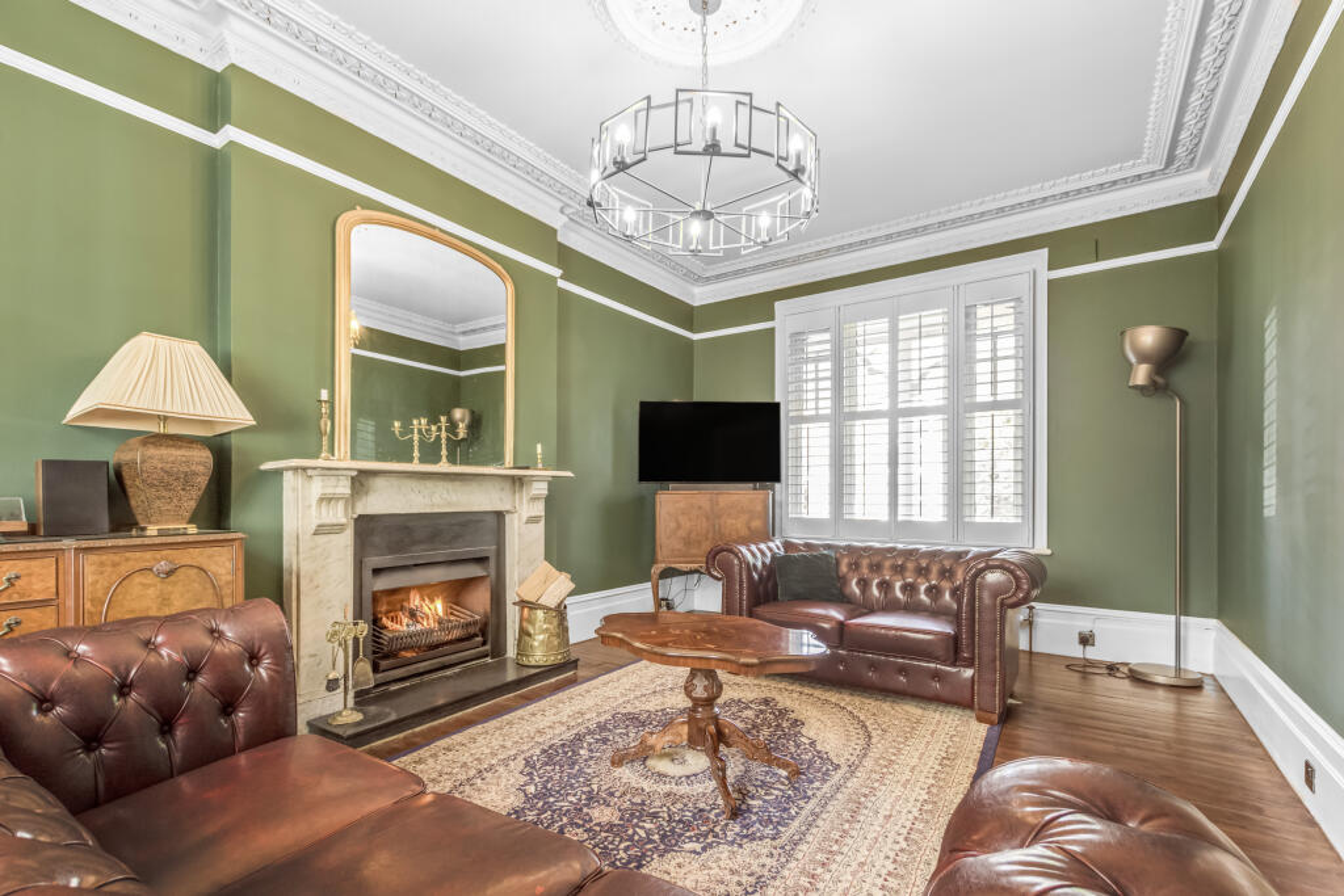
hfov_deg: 100.4
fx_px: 560
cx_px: 672
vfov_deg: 77.3
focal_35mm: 15
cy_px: 448
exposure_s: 1/10
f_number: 7.1
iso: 400
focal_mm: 10
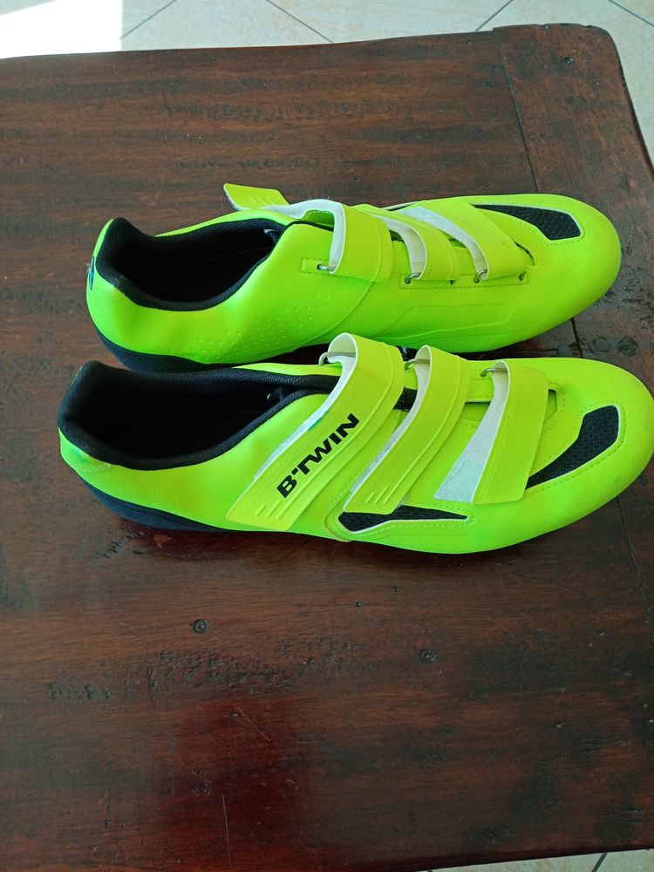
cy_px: 436
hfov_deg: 53.1
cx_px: 327
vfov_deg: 67.3
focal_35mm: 26
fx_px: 655
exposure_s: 1/100
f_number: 1.8
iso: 173
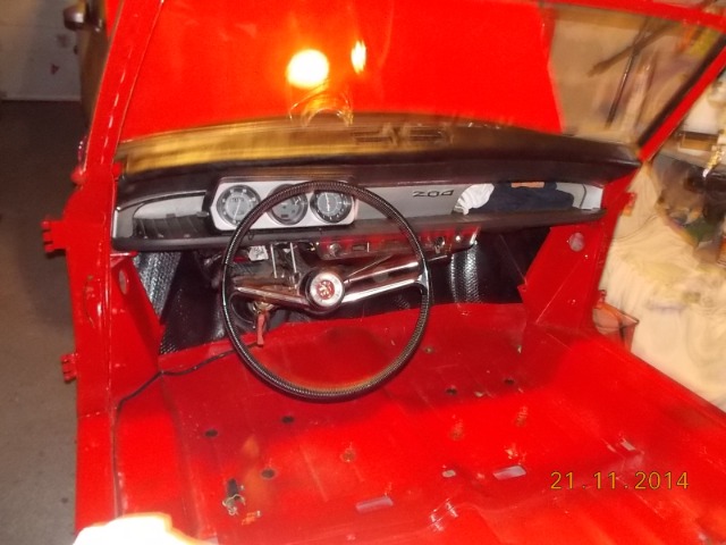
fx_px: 608
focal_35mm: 29
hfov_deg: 61.7
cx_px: 363
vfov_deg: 48.2
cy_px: 272
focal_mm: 4.1
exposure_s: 1/2
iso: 400
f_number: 3.3
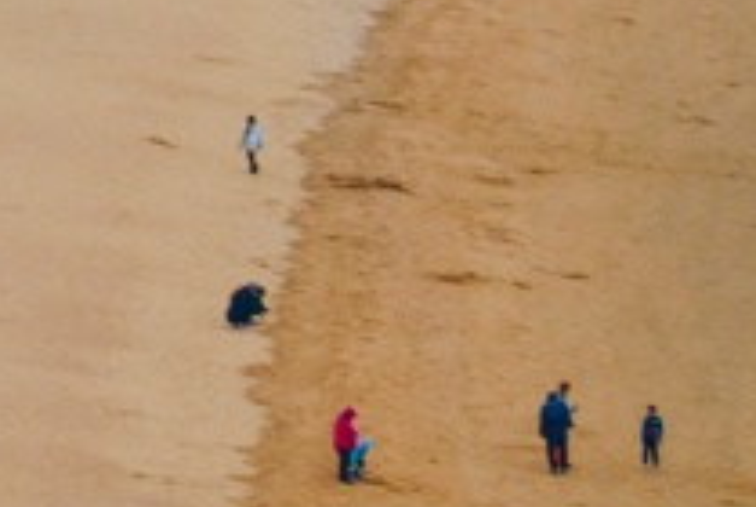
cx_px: 1342
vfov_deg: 1.2
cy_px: 813
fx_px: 24100
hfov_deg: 1.8
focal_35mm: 1146
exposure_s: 1/250
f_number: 9
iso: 250
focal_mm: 200
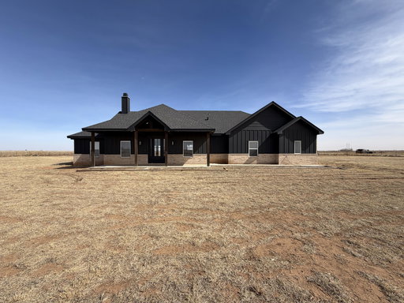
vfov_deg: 85.7
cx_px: 202
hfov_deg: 102.1
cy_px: 152
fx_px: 163
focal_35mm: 14
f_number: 2.2
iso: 20
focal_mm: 2.22
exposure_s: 1/942
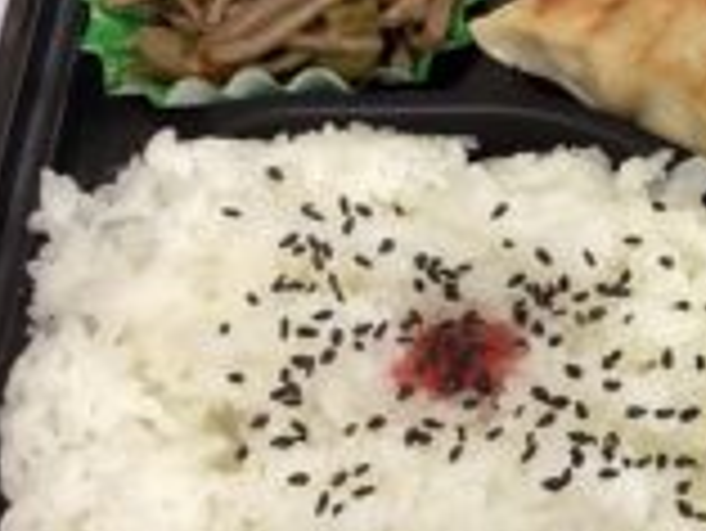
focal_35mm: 74
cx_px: 681
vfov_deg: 19.9
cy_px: 263
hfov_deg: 25.2
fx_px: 1510
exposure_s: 1/60
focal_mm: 3.3
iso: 200
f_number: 2.4
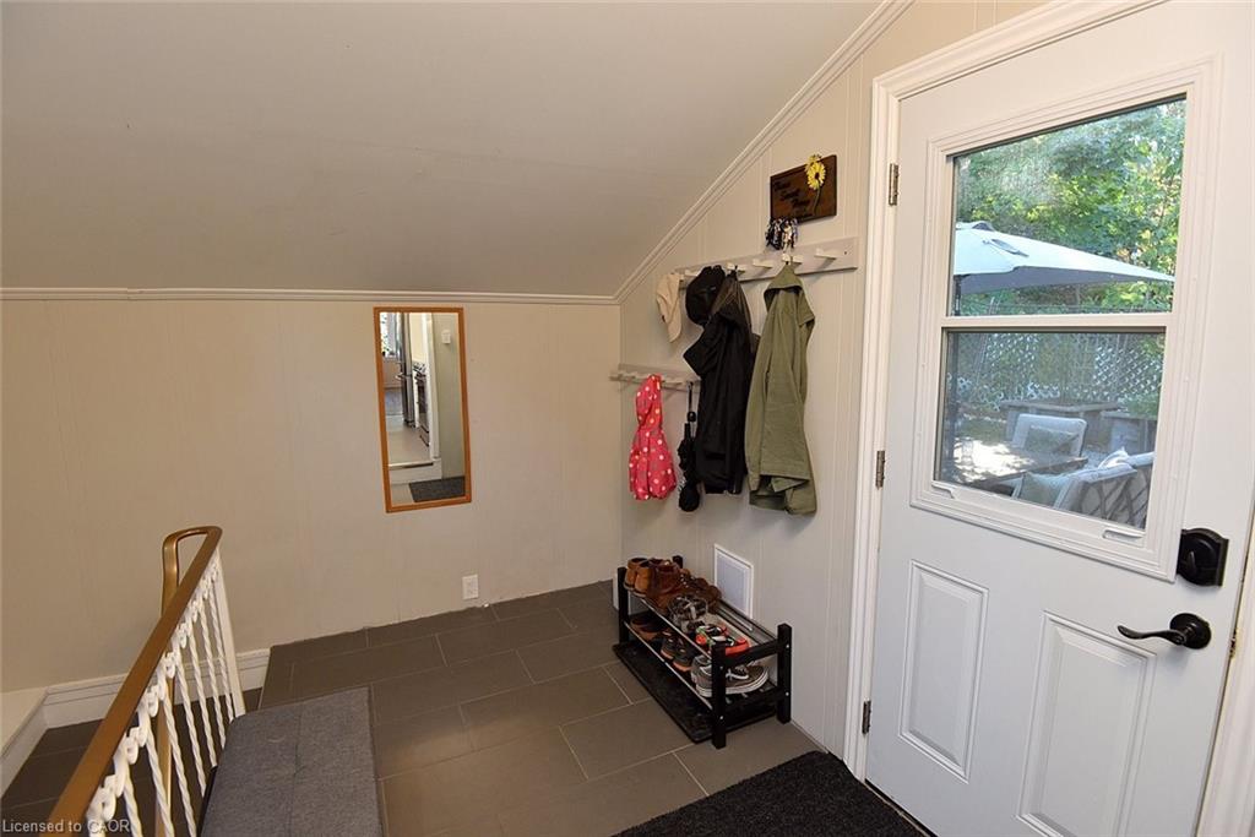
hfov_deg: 96.7
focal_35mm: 16
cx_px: 628
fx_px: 558
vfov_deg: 73.8
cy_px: 418
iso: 500
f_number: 6.3
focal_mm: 16
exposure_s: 1/60
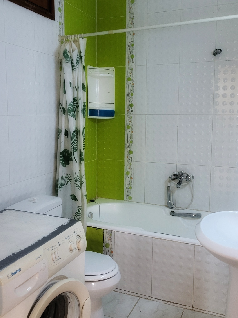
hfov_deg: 39.7
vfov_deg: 51.3
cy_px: 149
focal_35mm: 36
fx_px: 330
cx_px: 117
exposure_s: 1/50
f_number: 1.8
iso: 400
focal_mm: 5.4
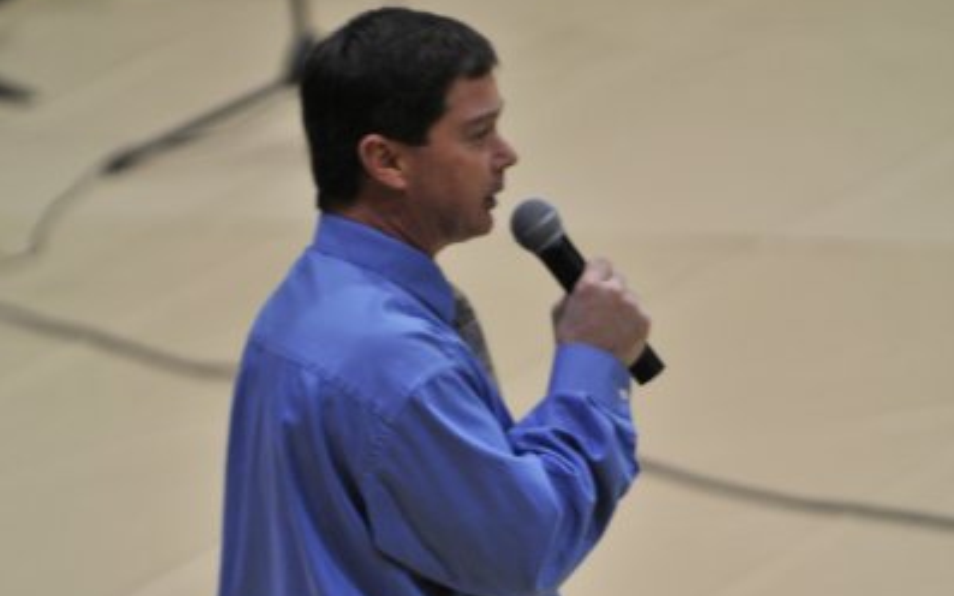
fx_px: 12010
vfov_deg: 2.8
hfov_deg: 4.5
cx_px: 477
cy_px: 541
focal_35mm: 462
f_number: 2.8
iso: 500
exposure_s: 1/60
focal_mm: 200
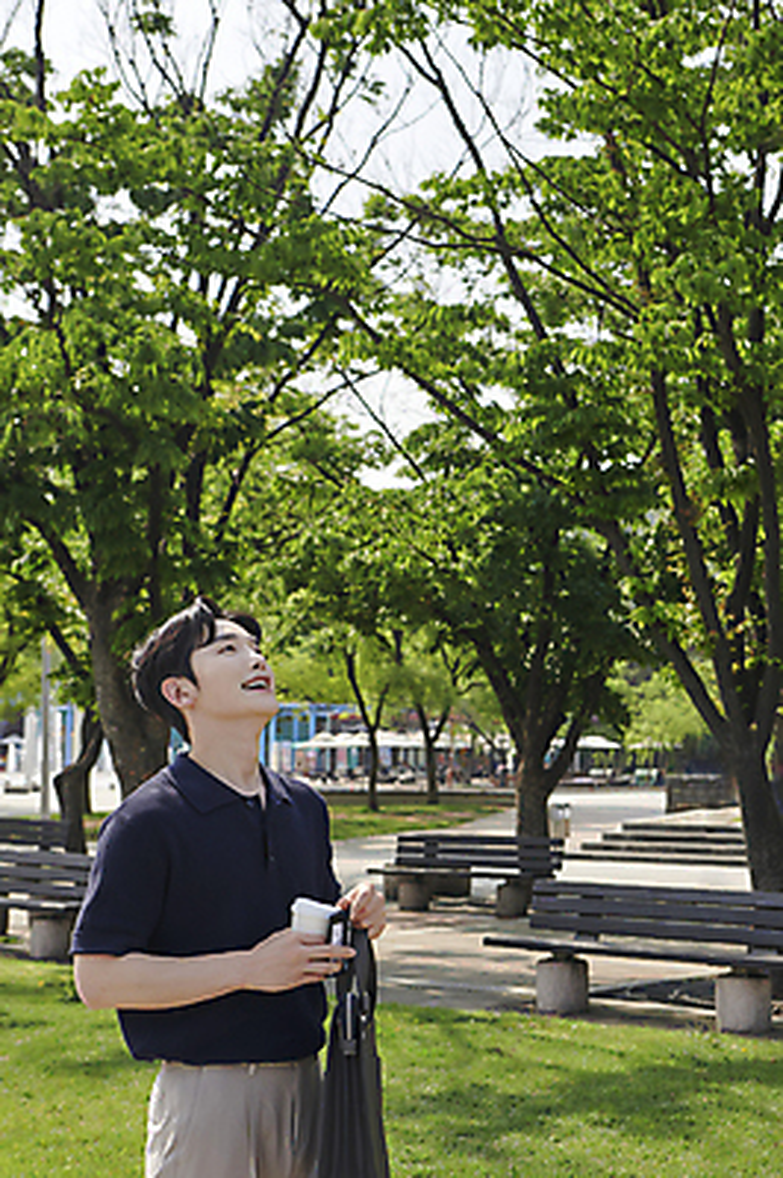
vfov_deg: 33.4
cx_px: 392
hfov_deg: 22.6
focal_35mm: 60
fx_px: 1961
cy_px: 589
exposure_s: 1/400
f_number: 6.3
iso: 160
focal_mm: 50
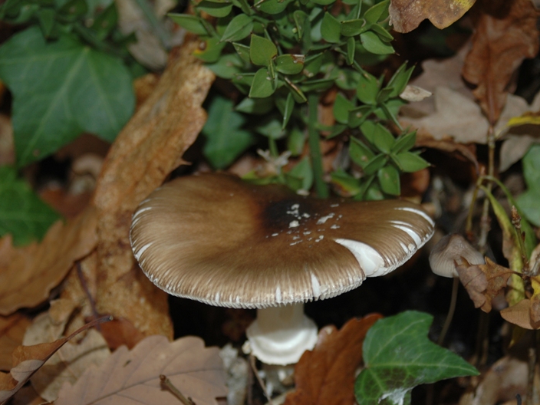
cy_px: 203
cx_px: 284
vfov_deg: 11.3
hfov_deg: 15.1
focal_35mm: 131
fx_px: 2044
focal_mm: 80
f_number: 5.6
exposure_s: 1/60
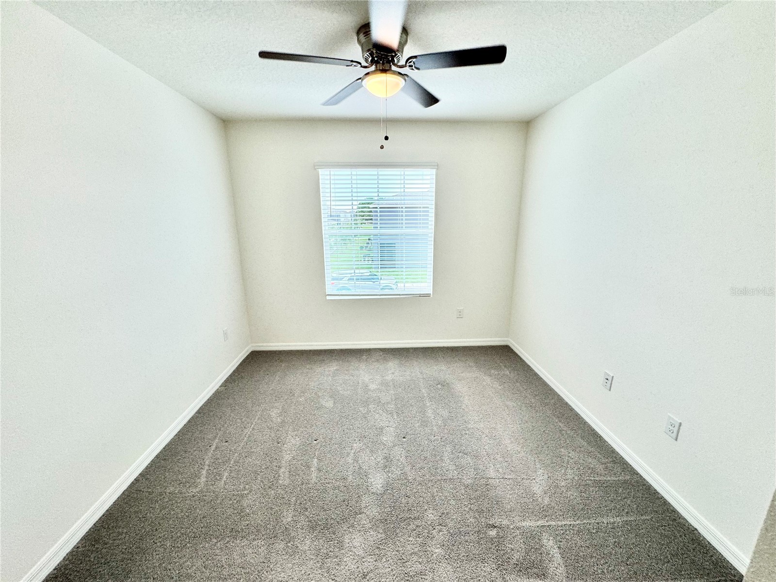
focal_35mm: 14
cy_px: 291
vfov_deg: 85.7
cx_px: 388
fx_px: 314
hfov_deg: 102.1
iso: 100
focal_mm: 2.22
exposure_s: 1/120
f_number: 2.2
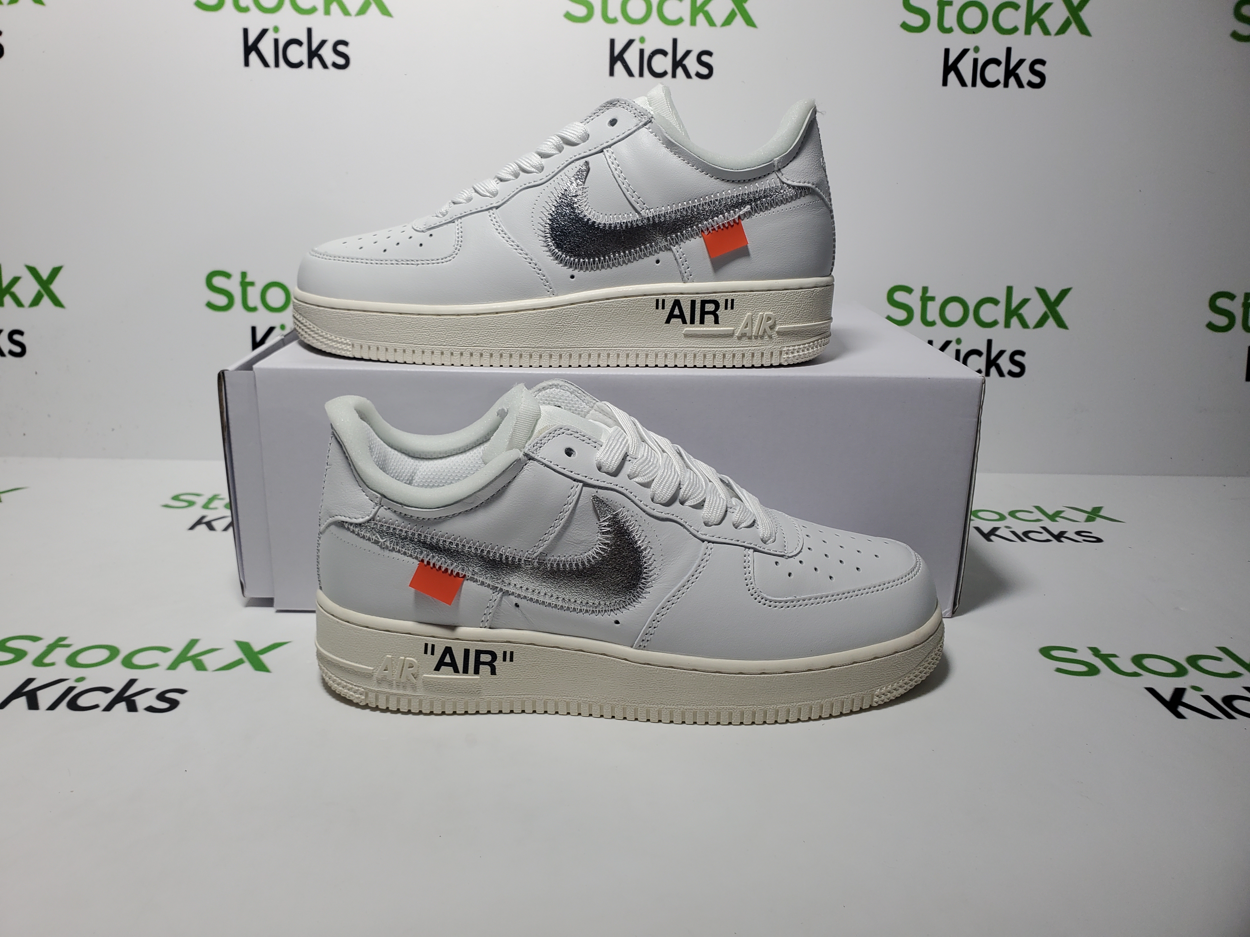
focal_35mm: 26
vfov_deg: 53.1
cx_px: 625
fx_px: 939
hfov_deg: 67.3
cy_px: 468
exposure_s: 1/322
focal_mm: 4.3
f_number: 2.4
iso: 50
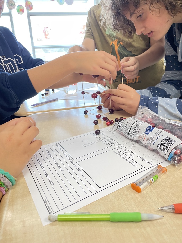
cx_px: 91
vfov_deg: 67.3
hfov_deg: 53.1
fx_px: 182
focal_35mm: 26
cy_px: 122
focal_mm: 4.2
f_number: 1.6
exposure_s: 1/60
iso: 125
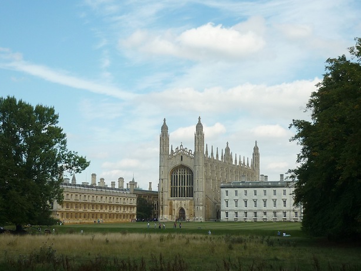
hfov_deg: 30.3
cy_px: 136
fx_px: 668
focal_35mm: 64
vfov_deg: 22.9
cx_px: 180
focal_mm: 5.9
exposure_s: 1/160
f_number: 8
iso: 80
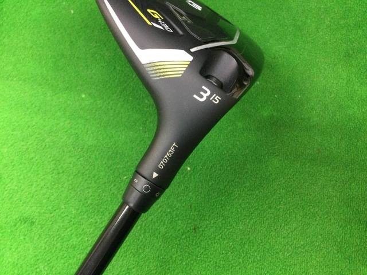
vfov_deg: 45.4
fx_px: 329
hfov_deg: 58.4
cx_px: 184
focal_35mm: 31
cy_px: 138
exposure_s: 1/30
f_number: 2.4
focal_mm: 3.3
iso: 250
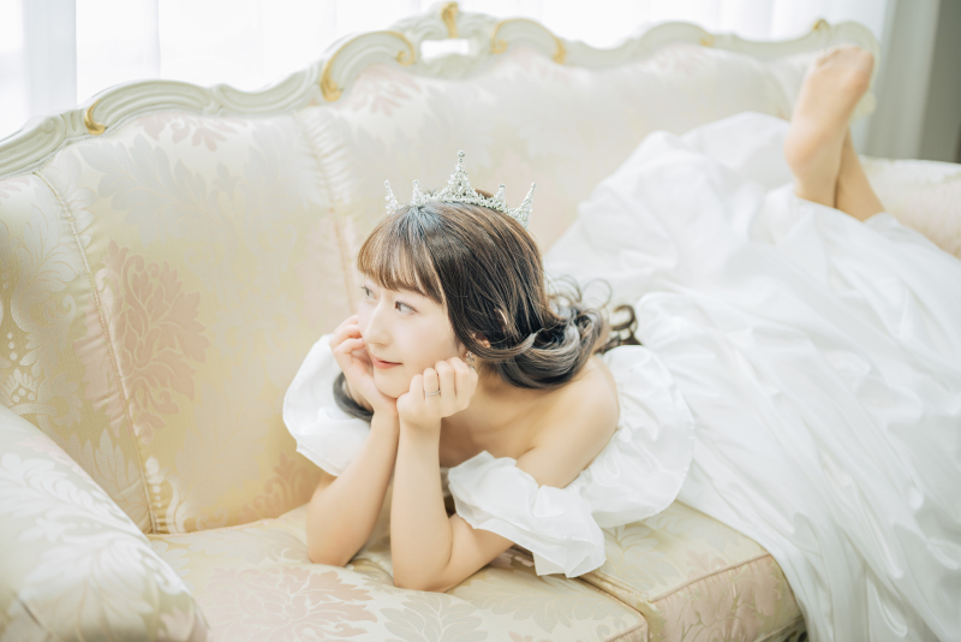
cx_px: 480
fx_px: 1335
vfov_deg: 27.0
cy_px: 321
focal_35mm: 50
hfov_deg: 39.6
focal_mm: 50
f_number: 1.8
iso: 250
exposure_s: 1/60
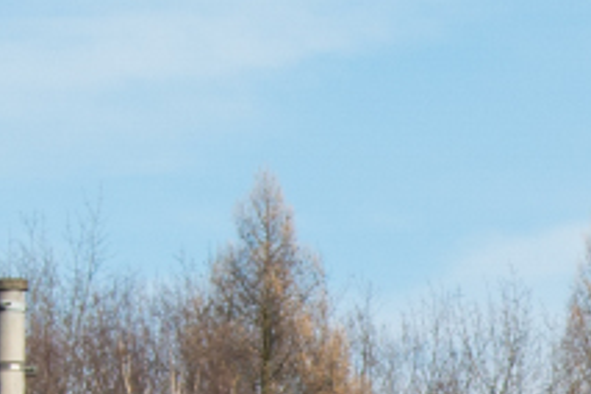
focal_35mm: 574
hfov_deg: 3.5
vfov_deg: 2.4
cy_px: 1071
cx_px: 1429
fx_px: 9422
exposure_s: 1/500
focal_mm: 67.5
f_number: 10
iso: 400
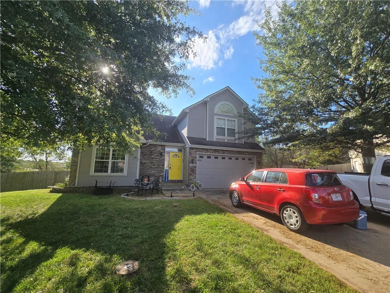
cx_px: 195
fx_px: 146
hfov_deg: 106.2
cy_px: 146
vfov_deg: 89.9
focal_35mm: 13
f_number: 2.2
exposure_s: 1/1354
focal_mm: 2.2
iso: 50
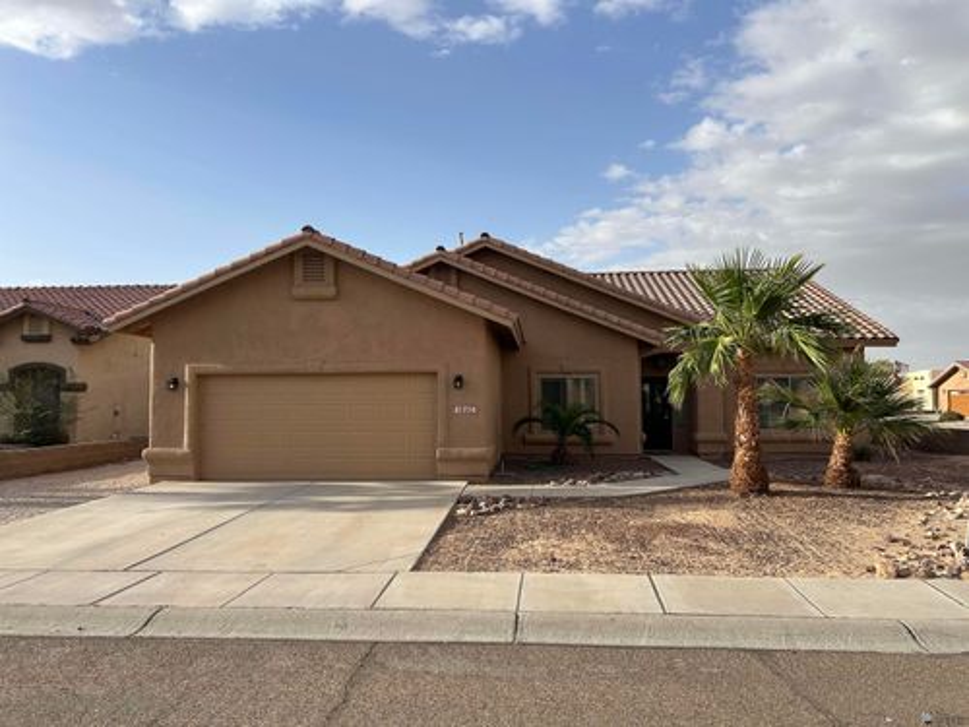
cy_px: 364
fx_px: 728
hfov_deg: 67.3
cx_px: 484
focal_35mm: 26
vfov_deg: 53.1
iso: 50
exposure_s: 1/3257
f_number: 1.5
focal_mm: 5.7
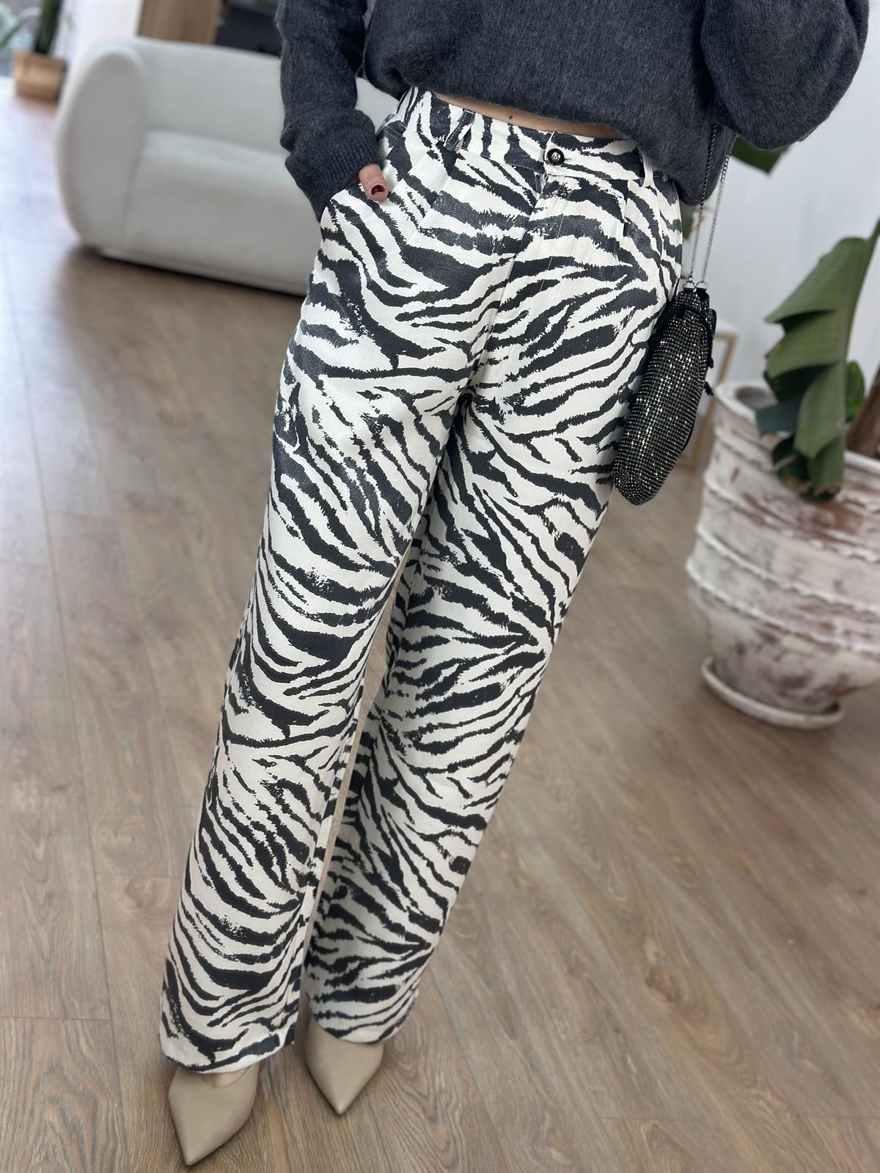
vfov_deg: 39.7
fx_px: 1627
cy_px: 586
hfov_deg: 30.3
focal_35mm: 48
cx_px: 440
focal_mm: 6.86
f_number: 1.78
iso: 80
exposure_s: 1/141
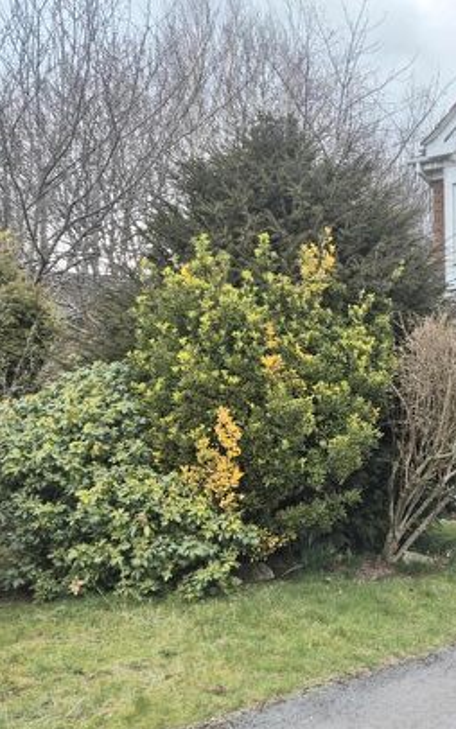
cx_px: 481
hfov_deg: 28.2
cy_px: 382
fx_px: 835
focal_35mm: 42
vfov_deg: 47.2
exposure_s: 1/833
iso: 25
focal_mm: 5.4
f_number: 1.8
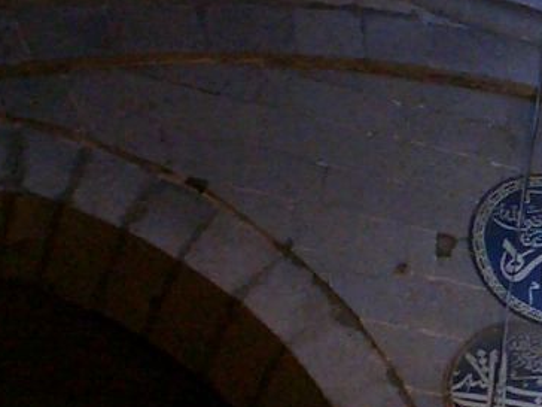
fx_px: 2035
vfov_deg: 11.3
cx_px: 935
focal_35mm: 130
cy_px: 404
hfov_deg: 13.7
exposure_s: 1/50
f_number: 3.5
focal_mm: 5.6
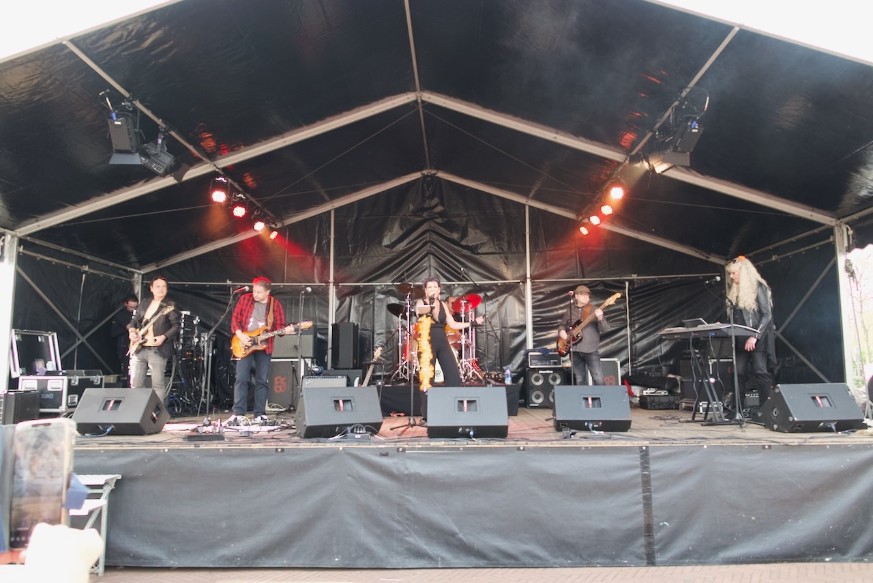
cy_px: 292
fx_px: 582
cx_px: 436
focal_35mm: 24
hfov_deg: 73.7
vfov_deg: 53.2
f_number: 2.5
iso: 400
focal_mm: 8.8
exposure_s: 1/250
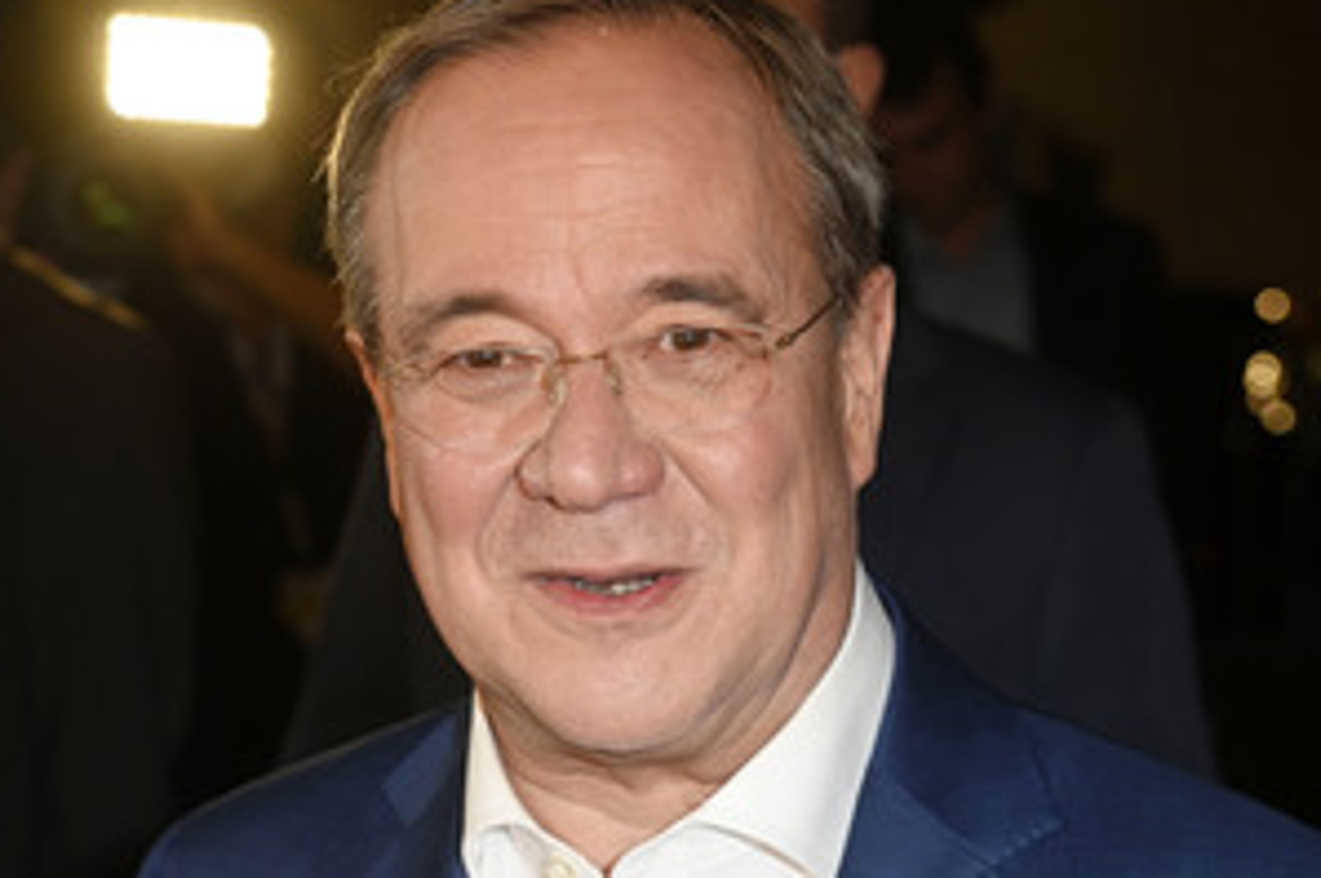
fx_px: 3665
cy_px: 528
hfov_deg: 20.4
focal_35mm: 100
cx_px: 547
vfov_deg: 13.6
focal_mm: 66
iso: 2500
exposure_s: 1/125
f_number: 5.6
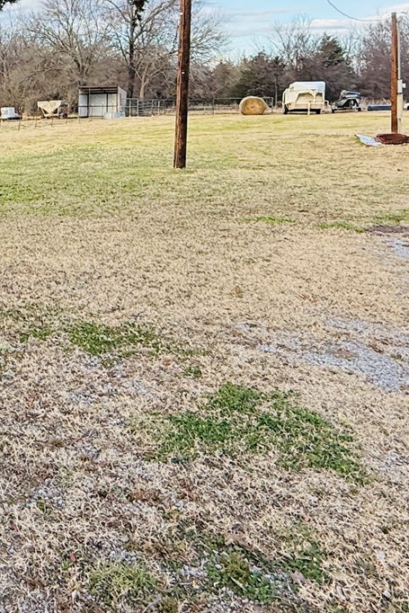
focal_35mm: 41
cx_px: -76
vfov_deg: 46.0
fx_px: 698
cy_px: 164
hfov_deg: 28.6
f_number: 2.2
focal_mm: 2.22
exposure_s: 1/232
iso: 64
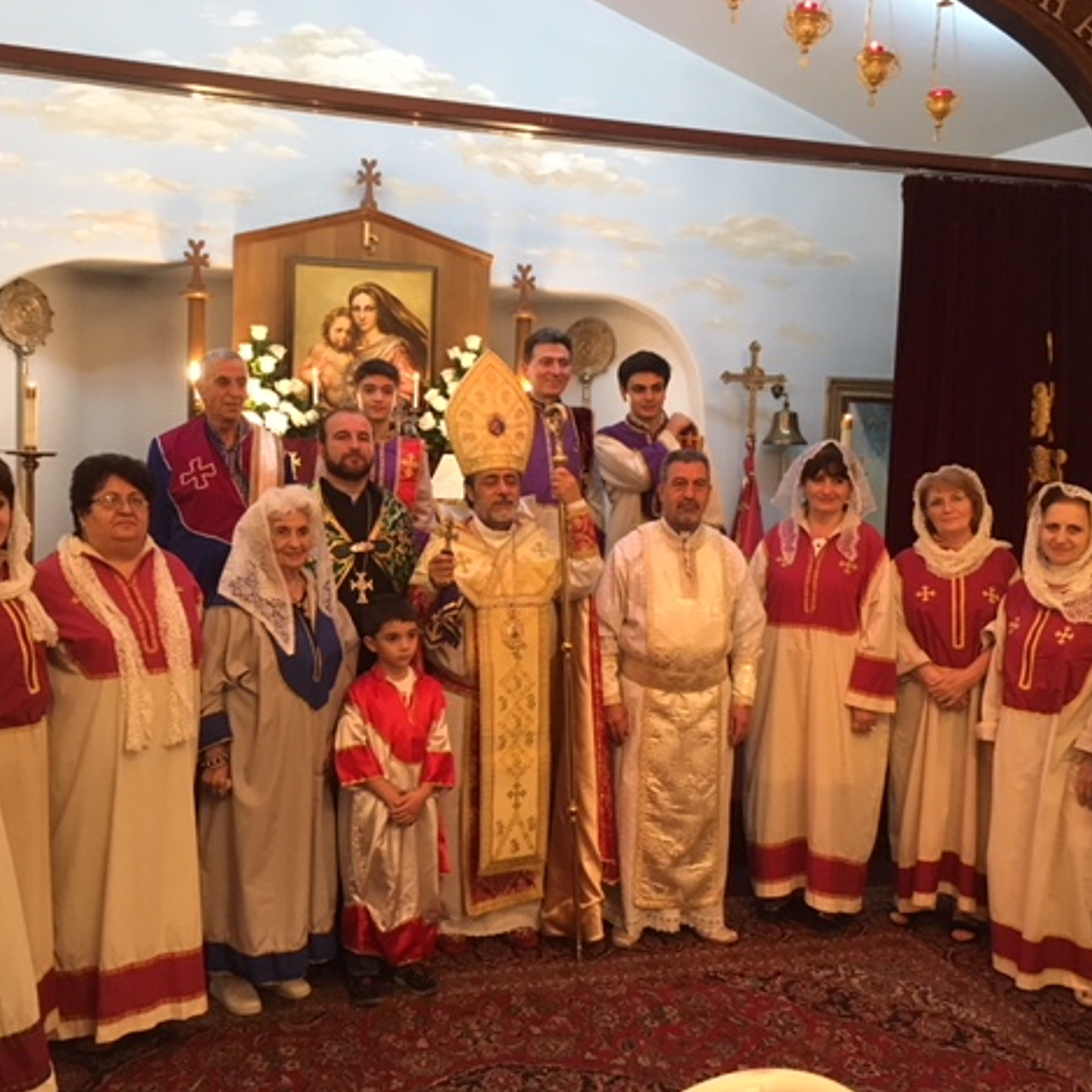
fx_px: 1249
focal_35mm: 35
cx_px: 517
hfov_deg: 47.2
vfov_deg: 47.2
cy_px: 538
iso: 200
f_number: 2.2
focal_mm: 4.15
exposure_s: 1/30
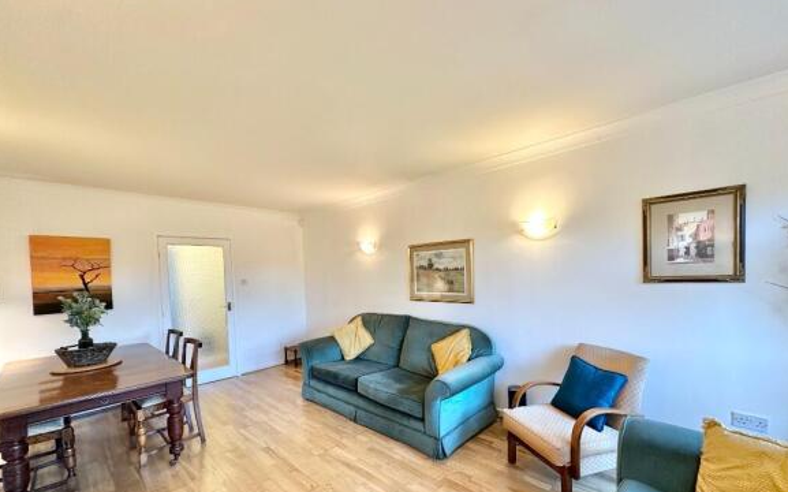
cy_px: 286
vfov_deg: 74.2
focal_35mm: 15
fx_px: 322
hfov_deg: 101.5
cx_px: 393
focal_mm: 2.22
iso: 160
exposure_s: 1/50
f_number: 2.2
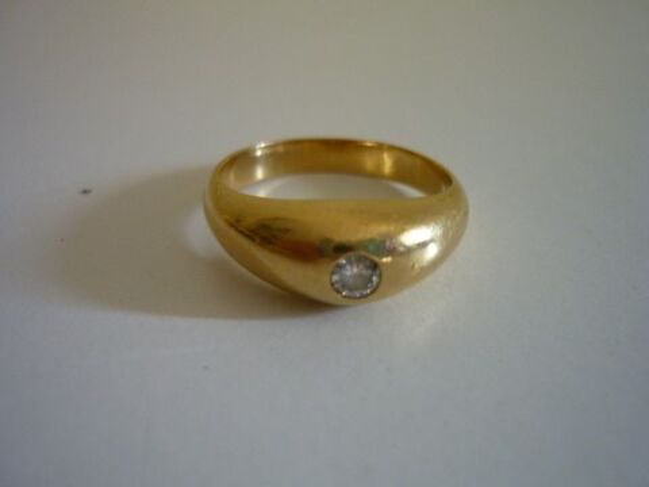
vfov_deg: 42.9
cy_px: 244
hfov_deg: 55.4
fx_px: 619
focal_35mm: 33
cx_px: 324
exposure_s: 1/30
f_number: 2.8
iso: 250
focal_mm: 5.5
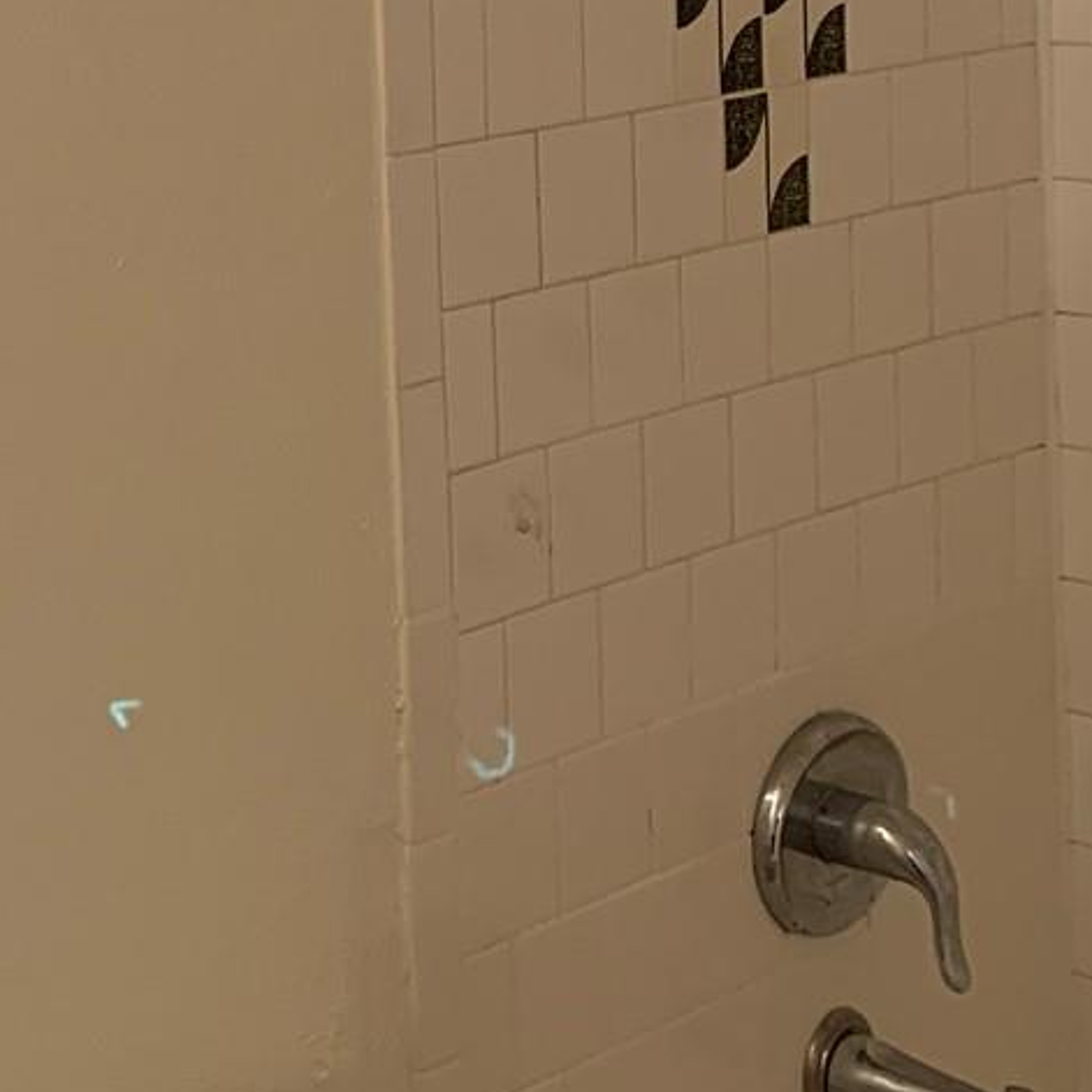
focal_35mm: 78
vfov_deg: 21.2
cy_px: -63
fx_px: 2784
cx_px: -524
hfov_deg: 19.5
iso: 50
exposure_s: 1/60
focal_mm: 4.25
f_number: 1.8
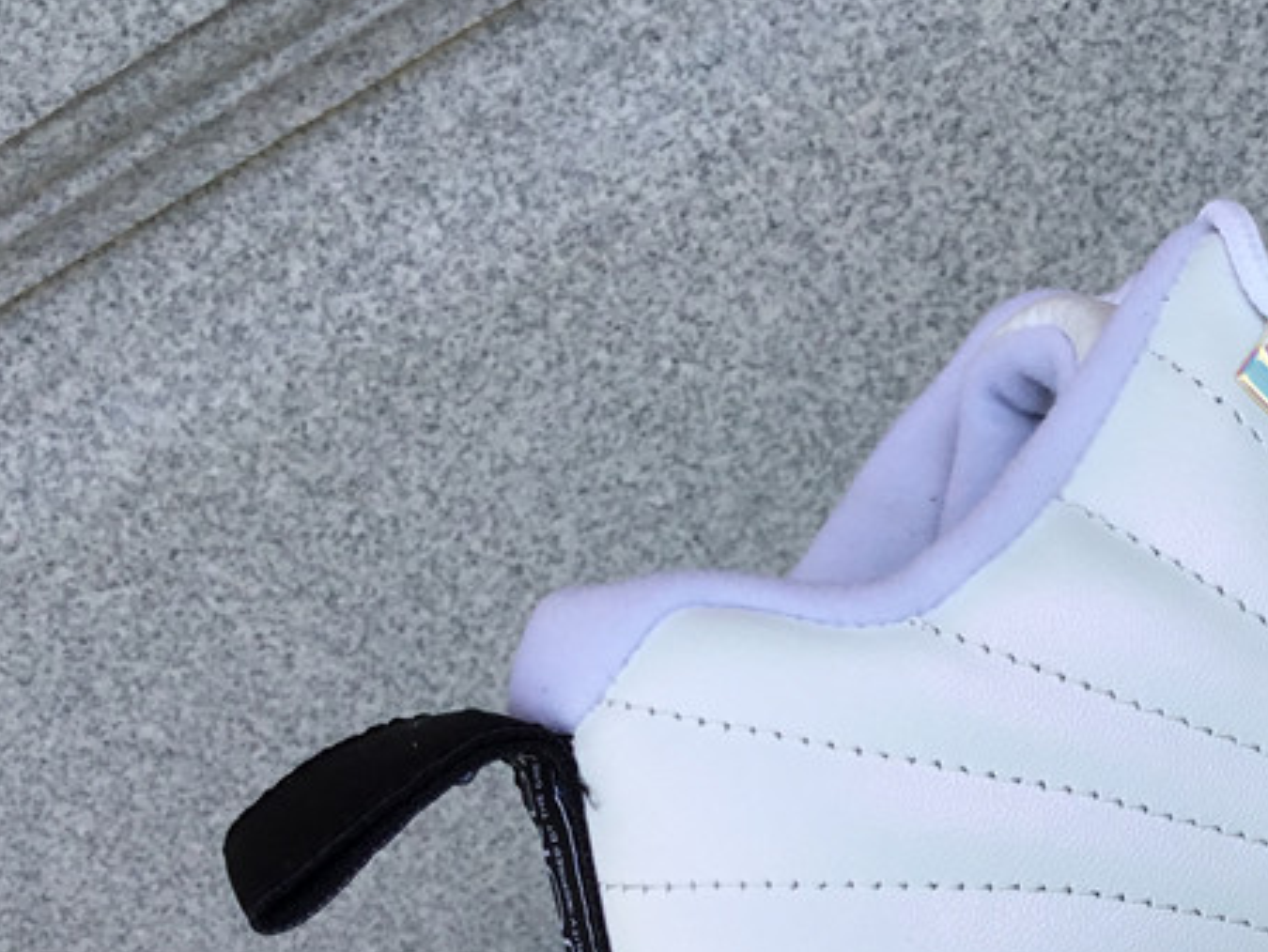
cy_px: 703
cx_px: 1152
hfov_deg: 29.8
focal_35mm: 62
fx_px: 2272
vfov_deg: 23.5
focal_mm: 3.3
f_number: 2.4
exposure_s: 1/657
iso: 25
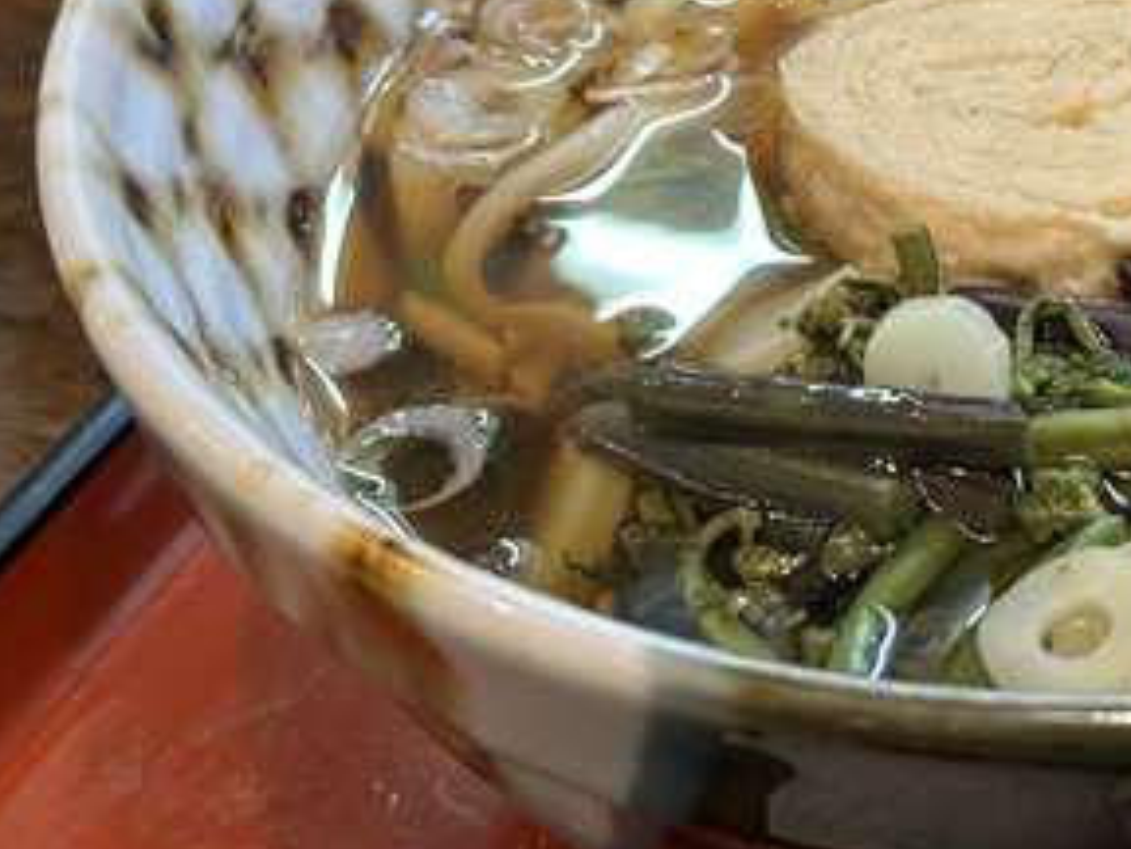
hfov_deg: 18.6
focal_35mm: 102
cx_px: 1186
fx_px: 3333
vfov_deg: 14.3
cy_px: 29
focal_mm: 6.86
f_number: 1.78
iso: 200
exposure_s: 1/33
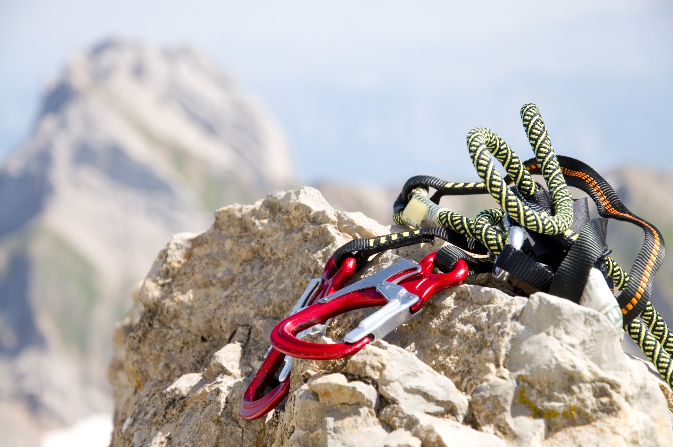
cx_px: 336
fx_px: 2381
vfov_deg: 10.7
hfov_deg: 16.1
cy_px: 224
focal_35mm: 128
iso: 200
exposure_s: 1/640
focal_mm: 85
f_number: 6.3
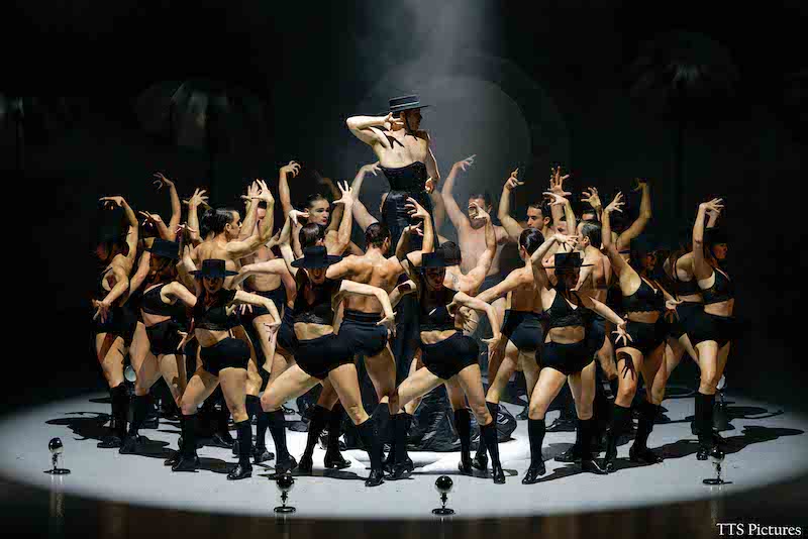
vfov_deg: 6.9
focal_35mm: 200
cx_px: 404
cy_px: 270
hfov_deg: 10.3
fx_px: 4490
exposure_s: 1/320
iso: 6400
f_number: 4.5
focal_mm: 200
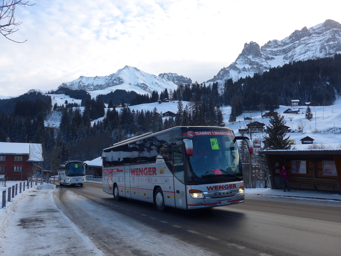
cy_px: 128
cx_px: 170
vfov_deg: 48.2
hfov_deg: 61.7
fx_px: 286
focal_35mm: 29
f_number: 2.8
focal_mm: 6
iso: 80
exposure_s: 1/400
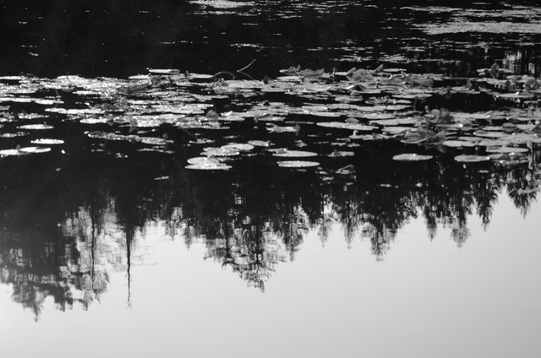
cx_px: 270
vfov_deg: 11.1
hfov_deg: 16.7
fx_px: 1845
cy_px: 179
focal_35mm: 123
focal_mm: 82
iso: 200
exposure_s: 1/800
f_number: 5.6
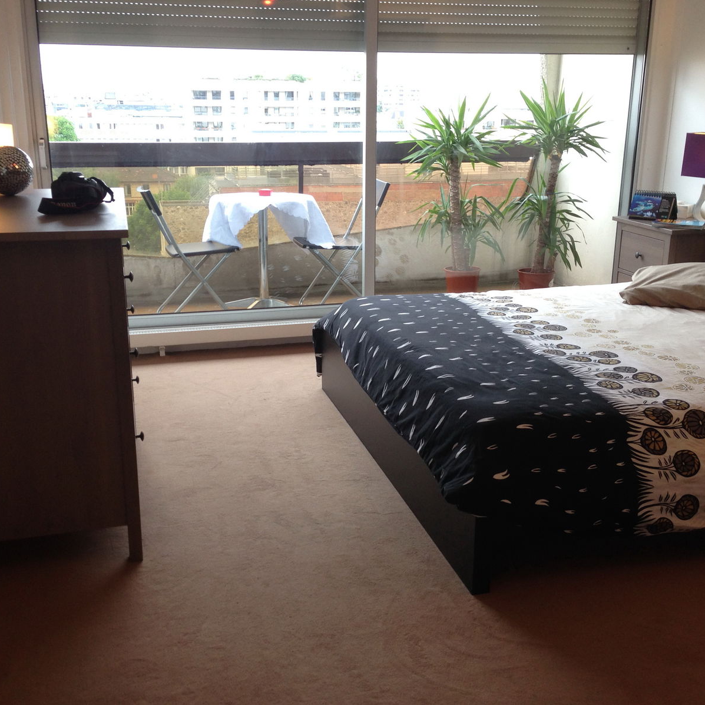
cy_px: 352
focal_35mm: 39
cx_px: 360
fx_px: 899
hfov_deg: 42.8
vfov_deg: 42.8
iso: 64
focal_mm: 4.12
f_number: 2.4
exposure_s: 1/60
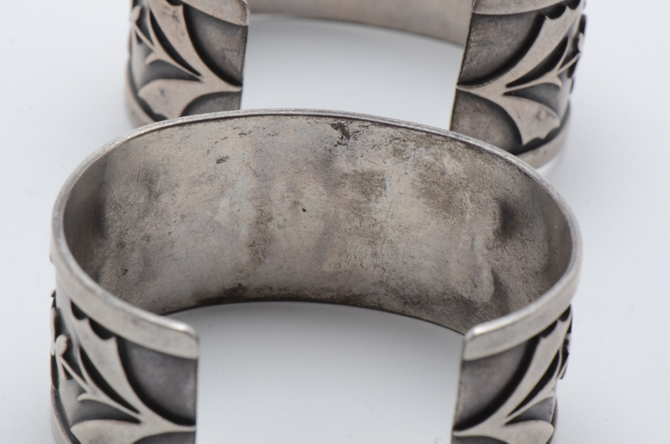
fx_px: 2368
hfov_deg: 16.1
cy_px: 222
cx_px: 335
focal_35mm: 128
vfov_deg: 10.7
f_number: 14
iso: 200
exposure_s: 1/125
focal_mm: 85
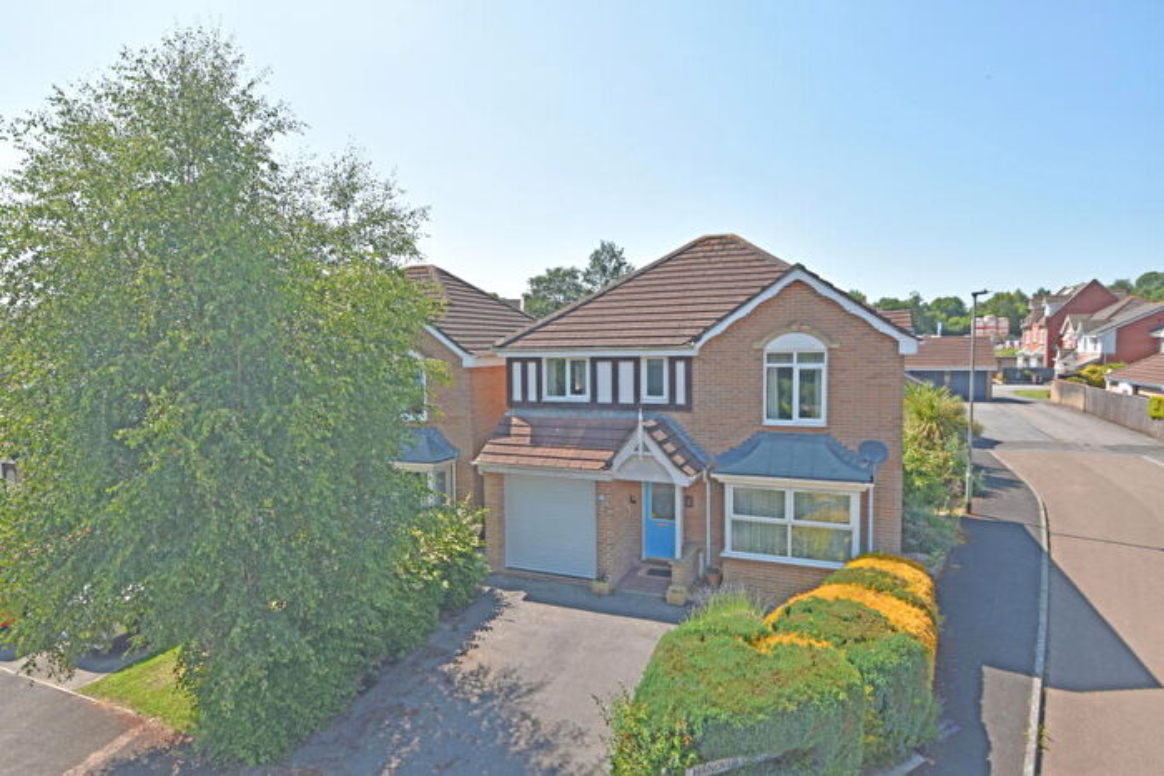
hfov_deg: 85.4
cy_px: 388
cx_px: 582
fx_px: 631
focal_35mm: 20
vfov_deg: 63.2
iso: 100
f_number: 7.1
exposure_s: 1/200
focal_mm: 13
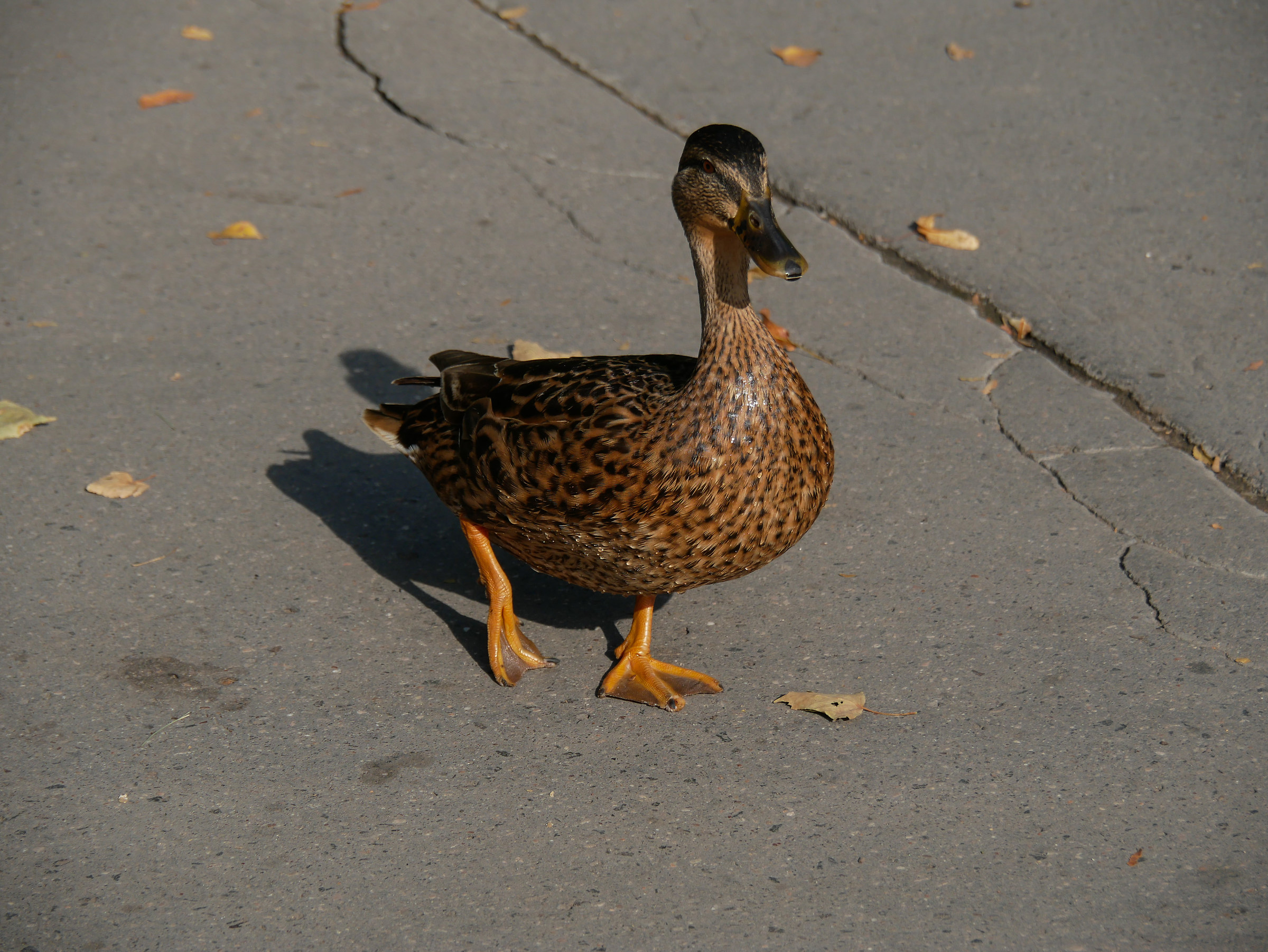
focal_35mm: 160
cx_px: 634
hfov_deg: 12.3
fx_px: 5863
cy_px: 476
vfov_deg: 9.3
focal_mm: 80
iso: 200
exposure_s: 1/1000
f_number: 5.5
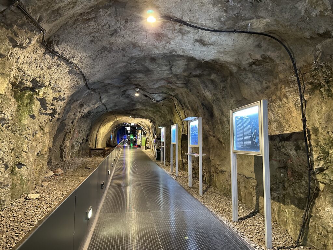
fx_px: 231
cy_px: 125
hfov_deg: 71.6
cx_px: 166
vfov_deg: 56.8
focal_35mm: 24
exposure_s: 1/33
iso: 640
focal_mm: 6.86
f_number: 1.78
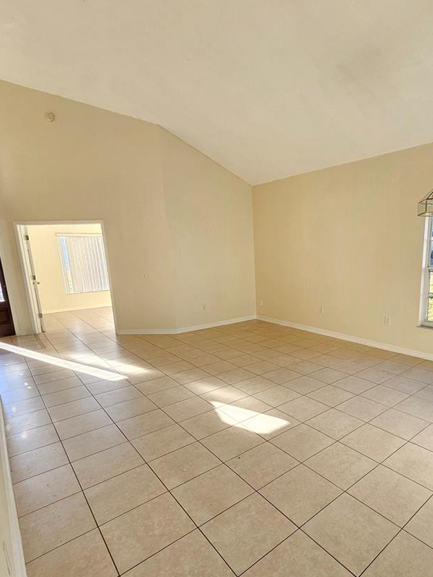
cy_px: 318
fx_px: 317
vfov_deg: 84.4
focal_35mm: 19
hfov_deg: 66.1
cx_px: 302
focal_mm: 1.74
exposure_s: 1/120
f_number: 2.2
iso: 64
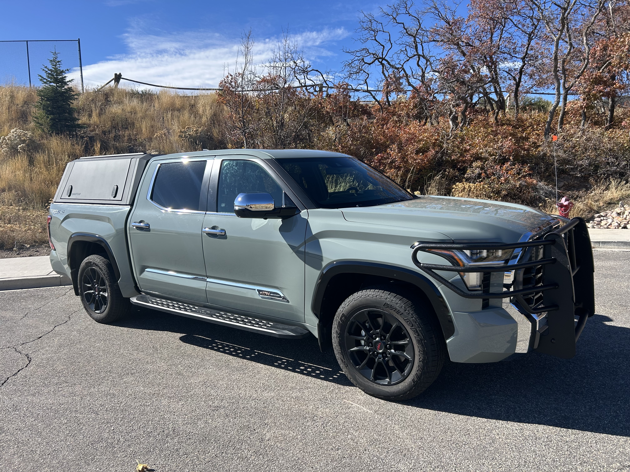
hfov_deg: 67.3
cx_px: 315
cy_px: 236
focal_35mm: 26
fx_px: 473
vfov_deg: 53.1
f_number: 1.5
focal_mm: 5.7
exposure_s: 1/2571
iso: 50
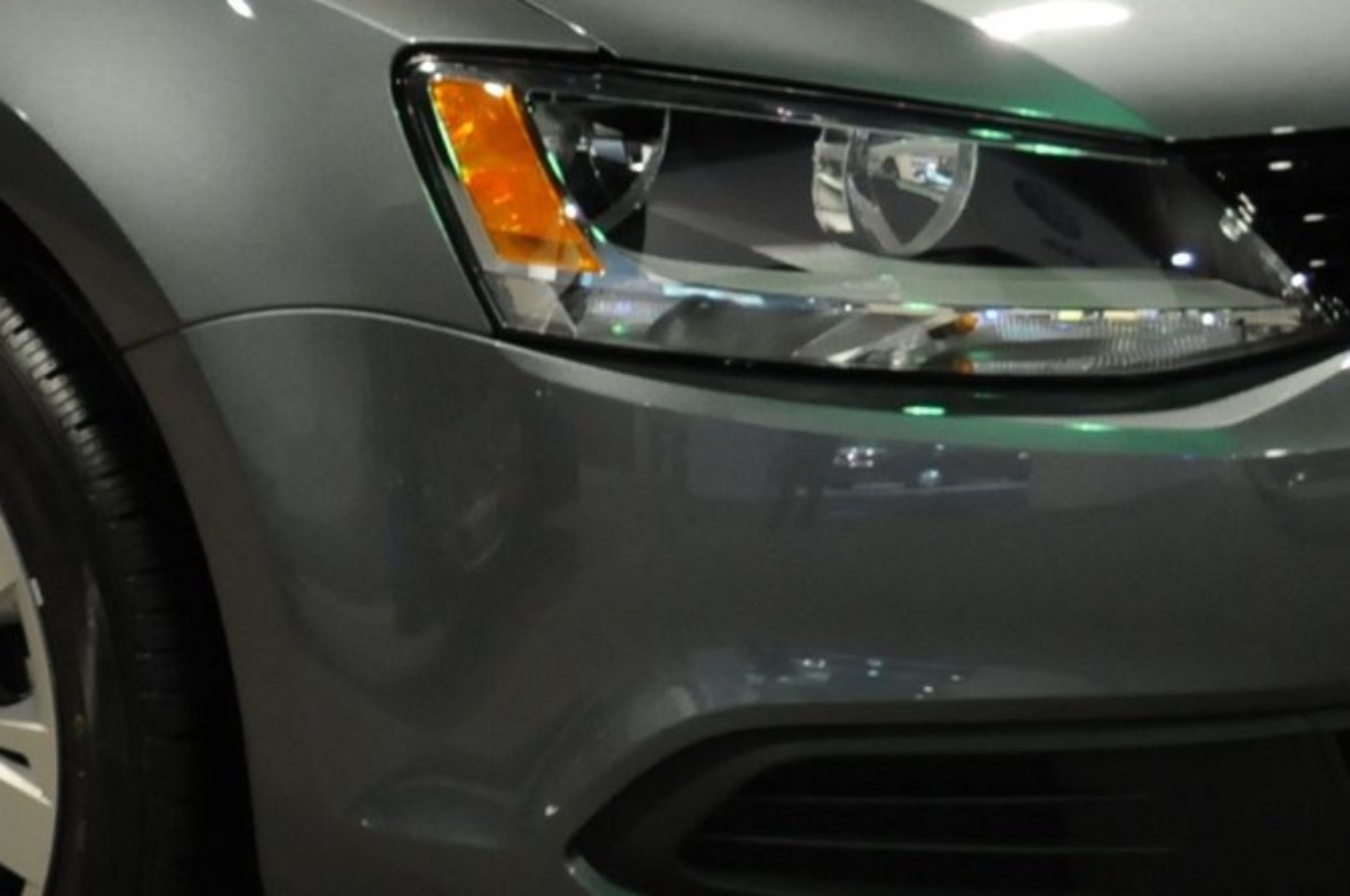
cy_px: -90
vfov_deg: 7.6
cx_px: 30
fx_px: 6704
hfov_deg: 11.4
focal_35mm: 179
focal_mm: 32
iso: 800
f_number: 4.8
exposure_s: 1/25
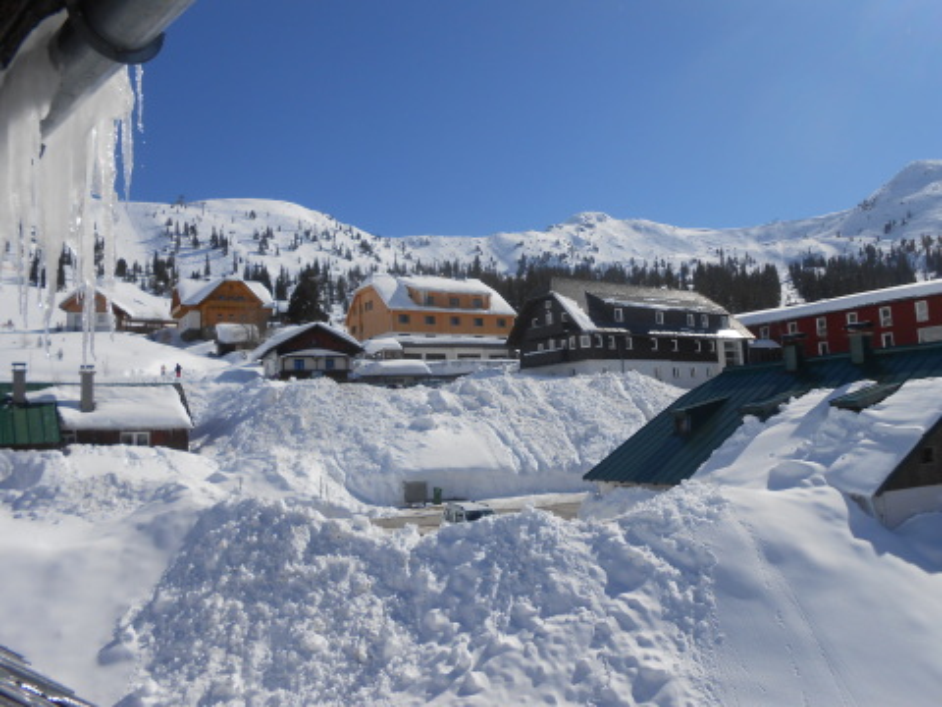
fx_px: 708
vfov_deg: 53.1
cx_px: 471
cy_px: 354
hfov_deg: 67.3
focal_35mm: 26
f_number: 11.5
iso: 80
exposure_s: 1/250
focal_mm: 4.6
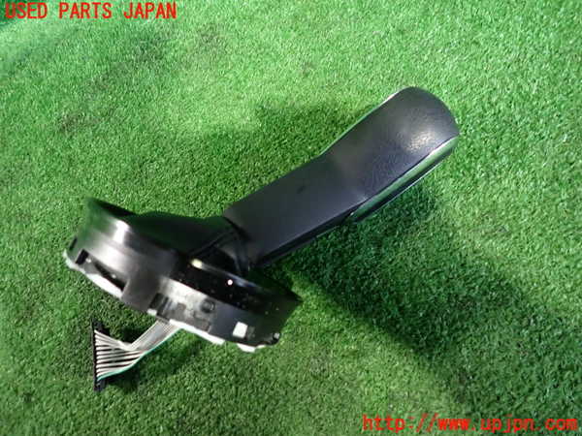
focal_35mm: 25
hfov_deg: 69.4
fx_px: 420
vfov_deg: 54.9
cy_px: 218
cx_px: 291
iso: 640
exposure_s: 1/30
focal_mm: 4.5
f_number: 2
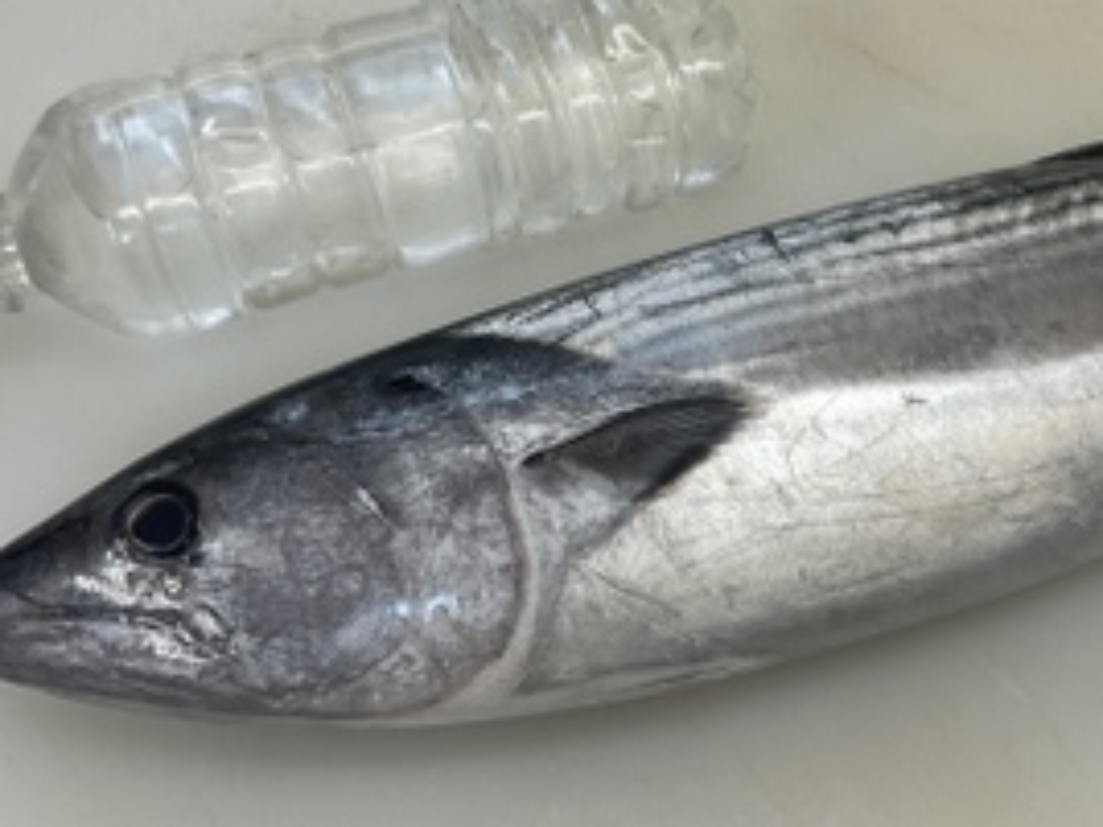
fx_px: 1657
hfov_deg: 36.3
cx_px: 766
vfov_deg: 28.0
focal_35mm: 52
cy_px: 329
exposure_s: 1/120
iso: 25
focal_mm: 3
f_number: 1.8
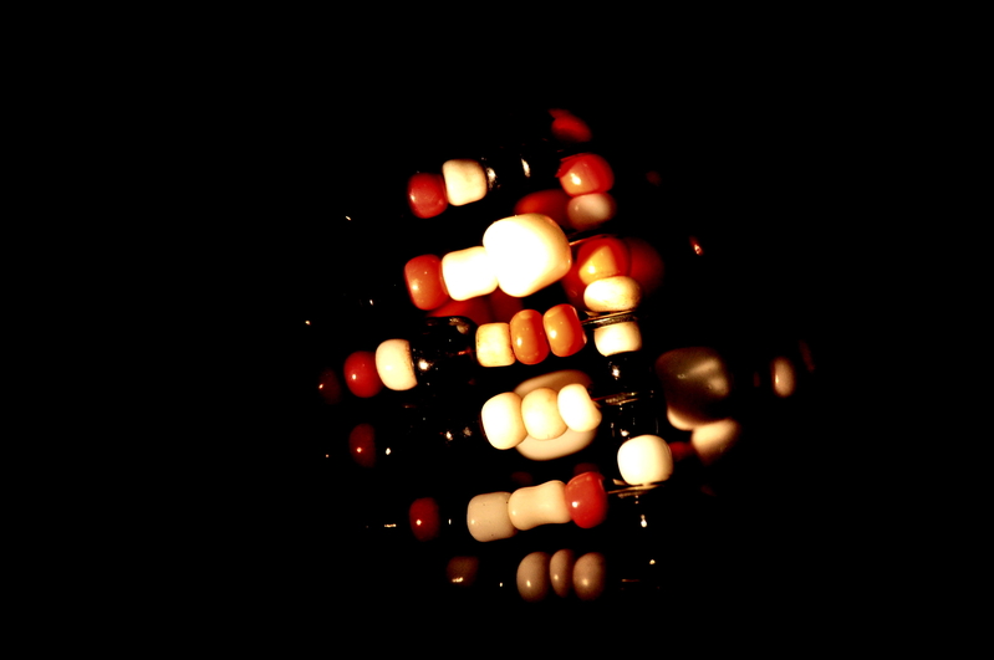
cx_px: 497
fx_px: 1572
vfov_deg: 23.7
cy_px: 330
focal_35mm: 57
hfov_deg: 35.1
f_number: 4.8
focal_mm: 38
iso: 640
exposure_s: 1/50
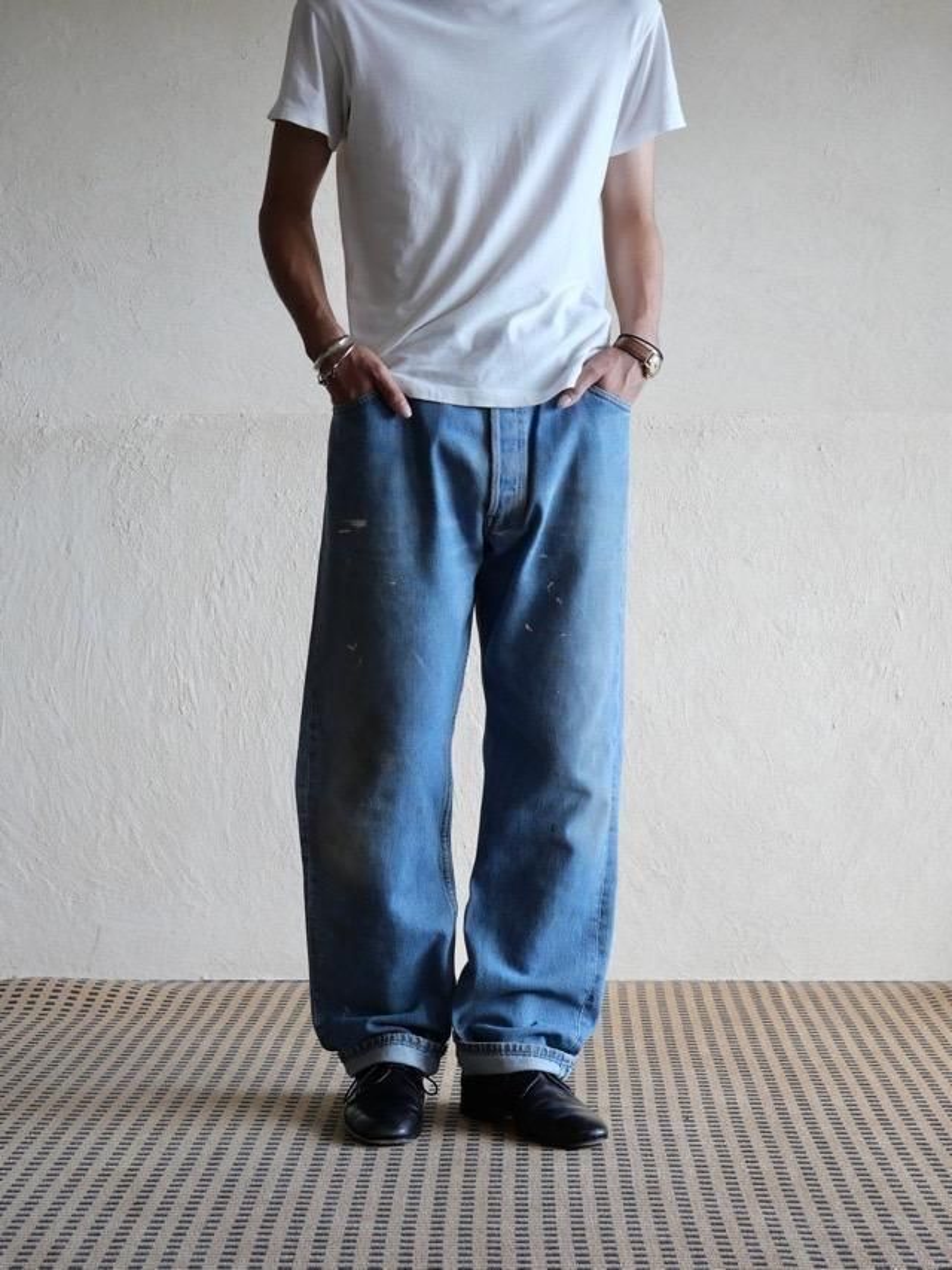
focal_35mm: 64
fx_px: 2346
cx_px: 476
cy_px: 635
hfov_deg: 22.9
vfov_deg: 30.3
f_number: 3.8
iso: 800
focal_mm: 32
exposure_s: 1/80
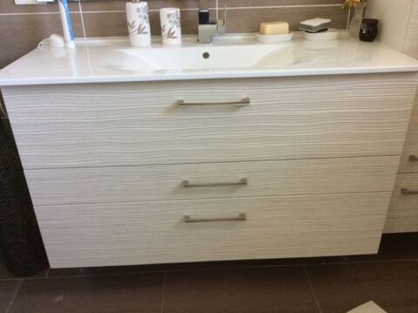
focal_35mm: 32
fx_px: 386
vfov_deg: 44.1
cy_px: 156
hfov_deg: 56.9
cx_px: 209
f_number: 2.4
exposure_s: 1/25
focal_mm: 3.3
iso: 80
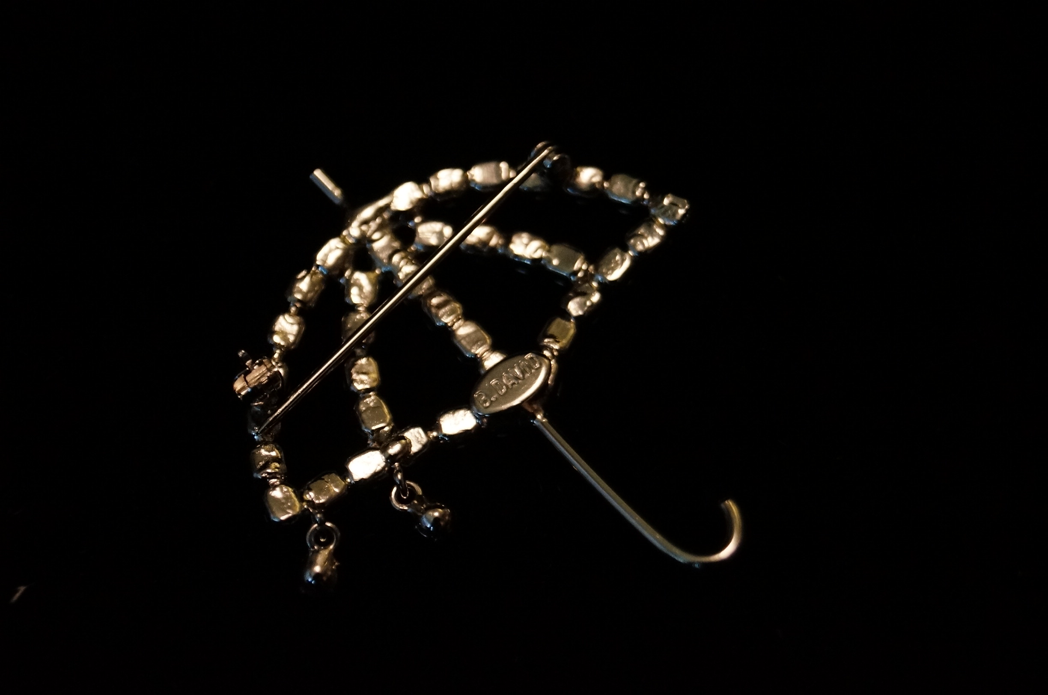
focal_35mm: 82
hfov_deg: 24.7
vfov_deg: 16.5
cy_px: 348
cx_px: 524
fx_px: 2398
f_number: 5.6
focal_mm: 55
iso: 2500
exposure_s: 1/100
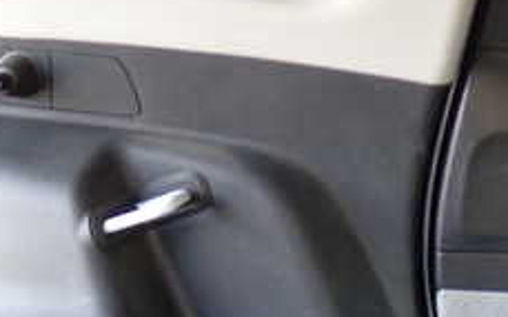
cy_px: 468
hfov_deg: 20.0
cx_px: -24
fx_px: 1384
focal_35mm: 100
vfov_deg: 12.5
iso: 200
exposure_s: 1/50
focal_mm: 6.37
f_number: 2.5
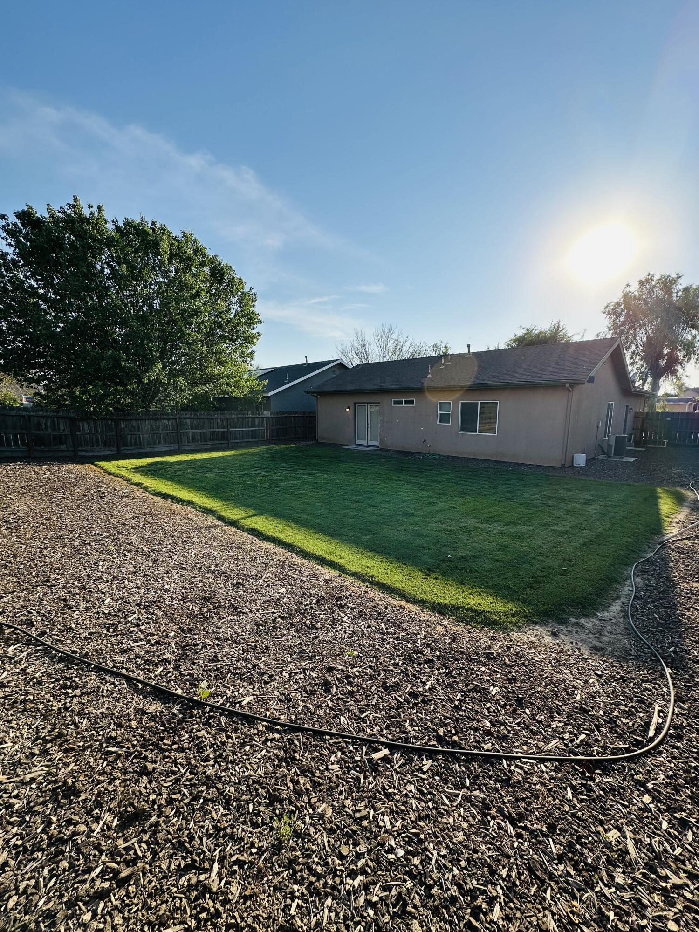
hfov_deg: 85.7
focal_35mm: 14
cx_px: 350
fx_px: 377
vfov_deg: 102.1
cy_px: 466
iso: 40
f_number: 2.2
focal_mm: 2.22
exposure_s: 1/1916
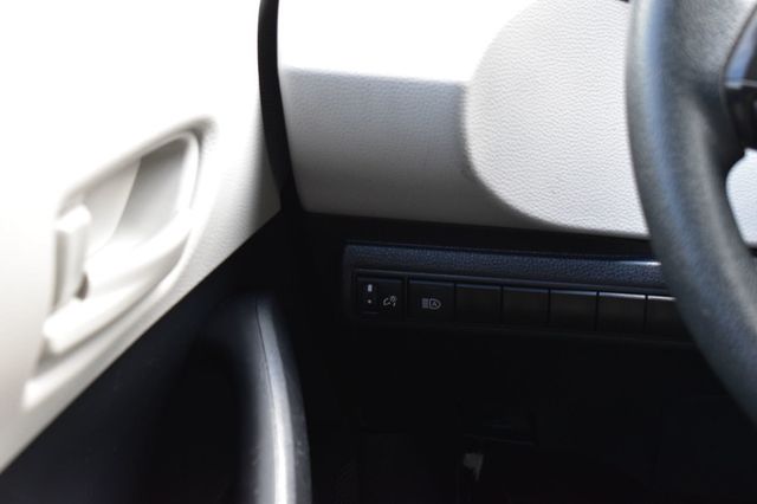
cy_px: 252
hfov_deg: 28.1
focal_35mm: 72
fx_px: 1513
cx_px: 378
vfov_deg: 18.9
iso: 1400
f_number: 6.3
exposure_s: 1/15
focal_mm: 48
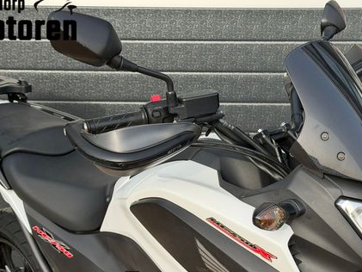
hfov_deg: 26.5
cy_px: 189
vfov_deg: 20.1
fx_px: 764
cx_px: 242
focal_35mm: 73
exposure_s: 1/875
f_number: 1.78
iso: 64
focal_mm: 6.76
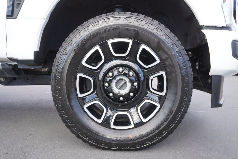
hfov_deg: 61.9
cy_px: 80
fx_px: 198
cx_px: 119
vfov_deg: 43.7
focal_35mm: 30
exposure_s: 1/100
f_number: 5
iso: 100
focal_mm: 20
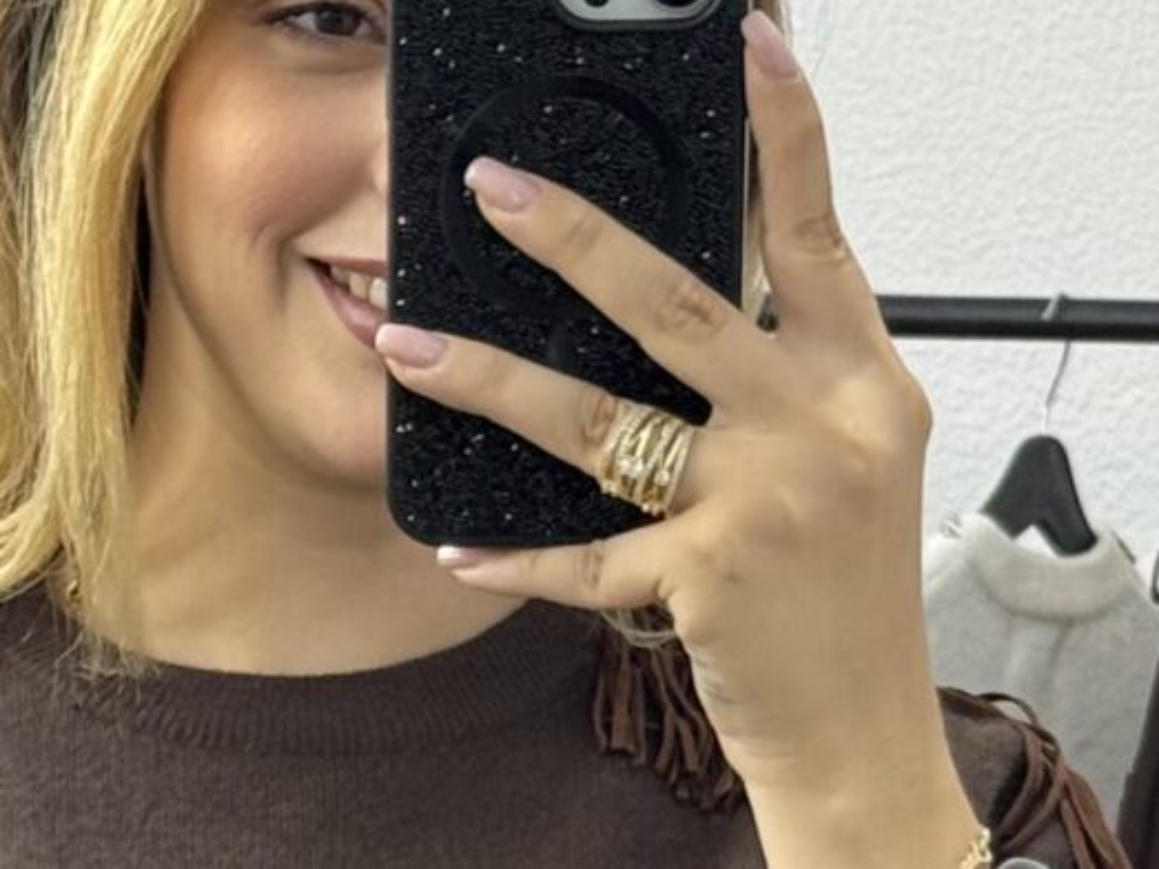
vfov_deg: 6.3
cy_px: 1235
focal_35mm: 235
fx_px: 7866
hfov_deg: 8.4
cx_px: 372
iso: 64
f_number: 1.78
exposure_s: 1/50
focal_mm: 6.76
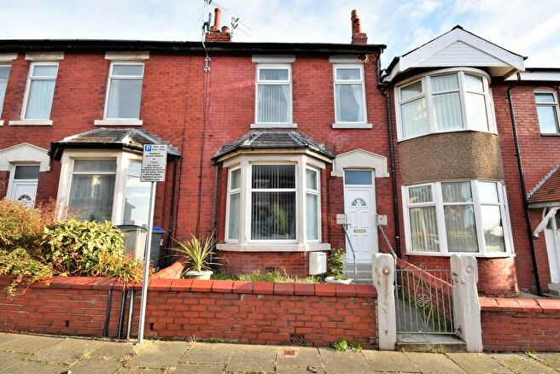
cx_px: 284
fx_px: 249
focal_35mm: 16
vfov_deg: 73.8
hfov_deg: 96.7
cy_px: 193
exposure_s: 1/250
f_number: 8
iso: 400
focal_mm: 10
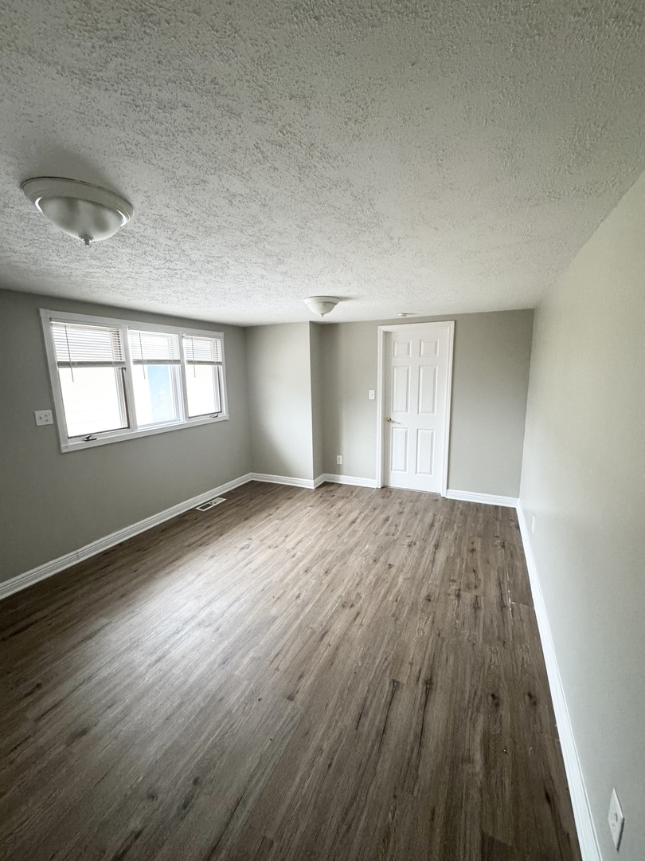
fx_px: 348
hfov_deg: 85.7
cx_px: 322
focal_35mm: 14
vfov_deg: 102.1
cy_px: 430
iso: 800
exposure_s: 1/60
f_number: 2.2
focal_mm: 2.22
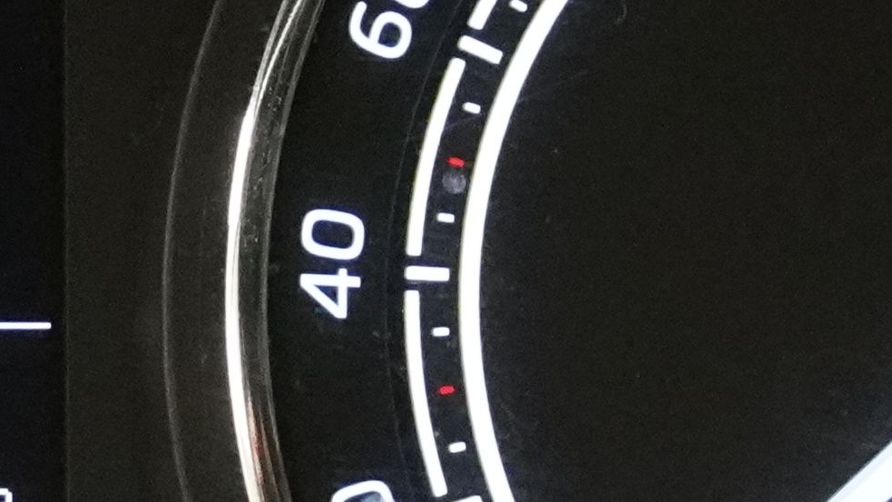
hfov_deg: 7.2
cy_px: 43
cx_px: -369
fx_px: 7030
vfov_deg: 4.1
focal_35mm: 297
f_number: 5
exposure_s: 1/50
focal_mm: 31
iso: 4000
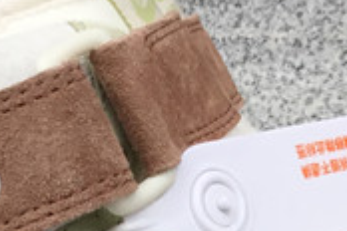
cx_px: 279
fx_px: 1610
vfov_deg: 7.6
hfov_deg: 12.3
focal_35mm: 167
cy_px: 594
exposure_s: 1/176
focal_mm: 3.3
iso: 25
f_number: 2.4
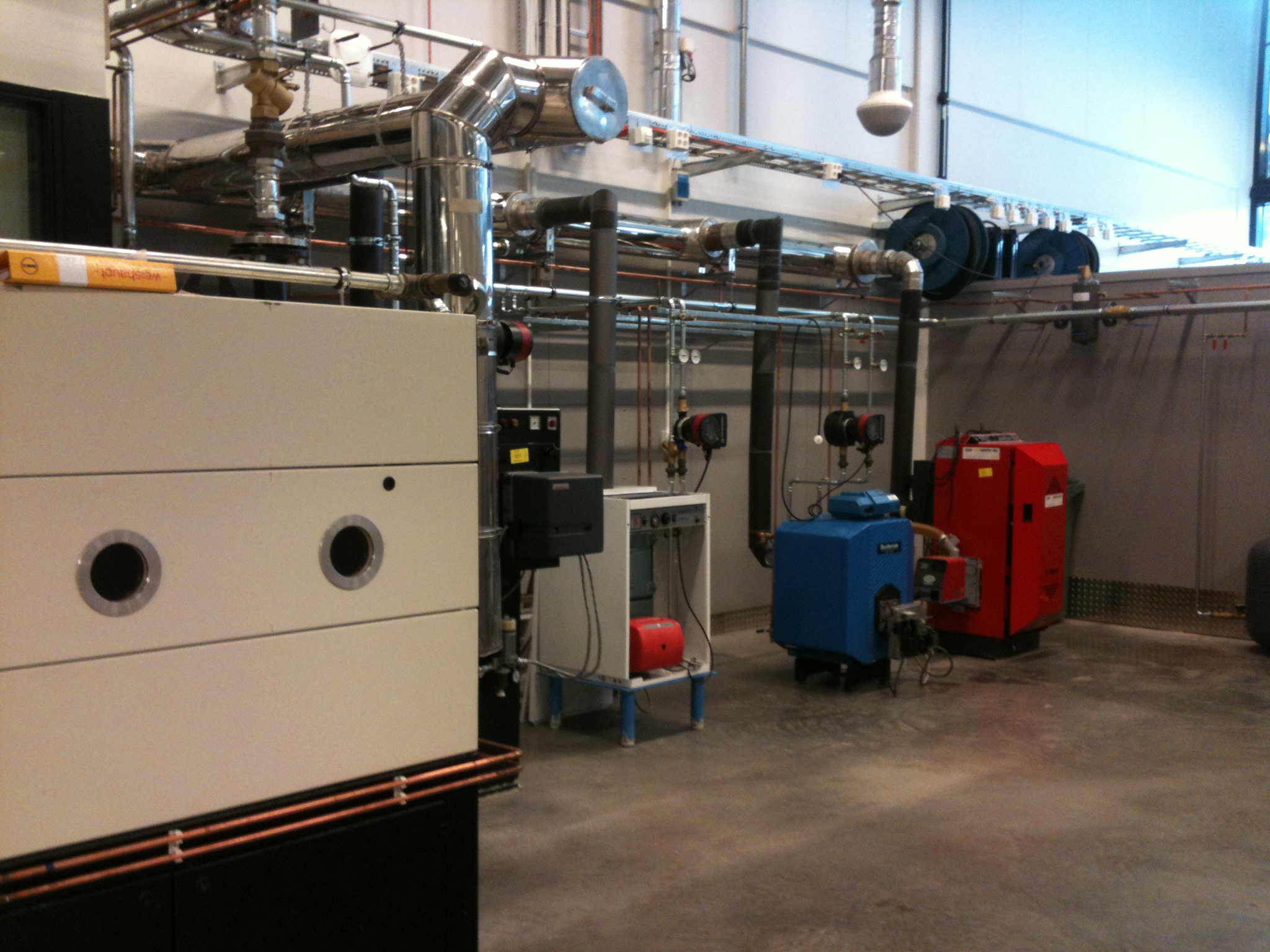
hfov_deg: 52.6
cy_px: 476
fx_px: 1284
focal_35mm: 35
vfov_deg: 40.7
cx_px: 635
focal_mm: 3.85
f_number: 2.8
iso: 80
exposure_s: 1/17
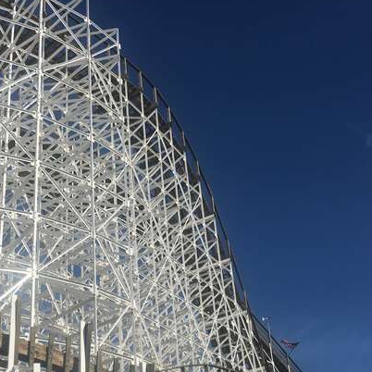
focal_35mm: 51
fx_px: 620
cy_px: 237
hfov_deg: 33.4
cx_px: 199
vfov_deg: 33.2
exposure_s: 1/3663
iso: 25
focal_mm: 4.15
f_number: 2.2
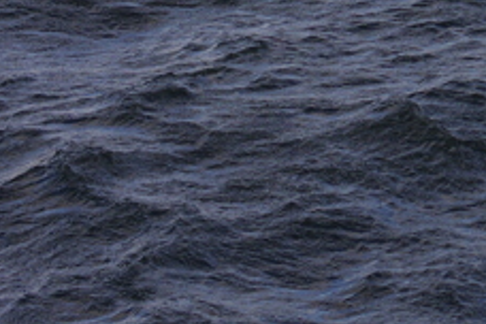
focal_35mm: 233
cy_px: -303
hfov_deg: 8.4
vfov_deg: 5.8
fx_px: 3145
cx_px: 993
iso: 100
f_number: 5.6
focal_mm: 35
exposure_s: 1/640
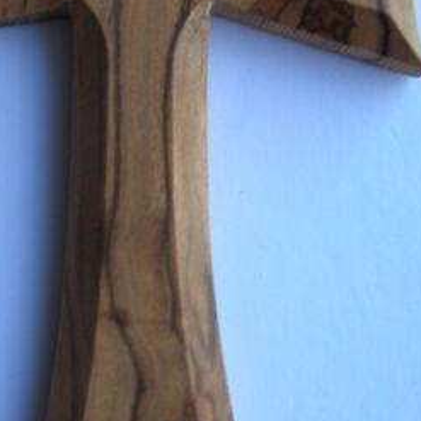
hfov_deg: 19.7
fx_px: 1197
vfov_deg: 19.8
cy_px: 109
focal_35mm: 87
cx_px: 77
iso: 50
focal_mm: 7.8
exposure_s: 1/47.6
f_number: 2.8
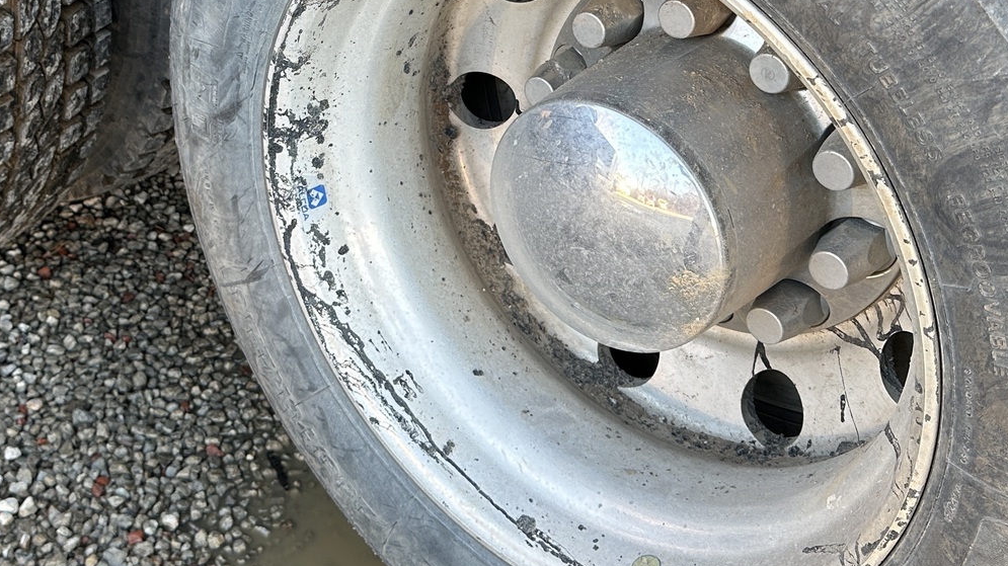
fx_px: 1416
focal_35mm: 53
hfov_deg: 38.5
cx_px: 299
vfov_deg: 22.1
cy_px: 64
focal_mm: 6.86
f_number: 1.78
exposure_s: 1/121
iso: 100
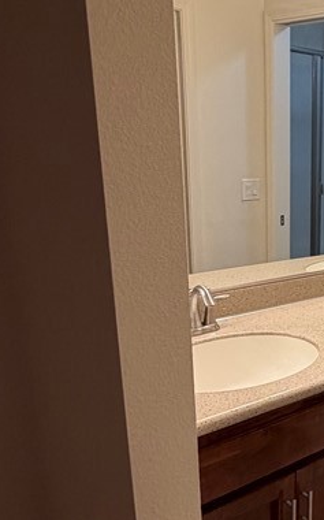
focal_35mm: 40
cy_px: 317
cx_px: 355
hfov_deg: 28.9
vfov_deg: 48.9
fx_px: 566
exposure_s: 1/120
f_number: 2.2
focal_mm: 2.22
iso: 250
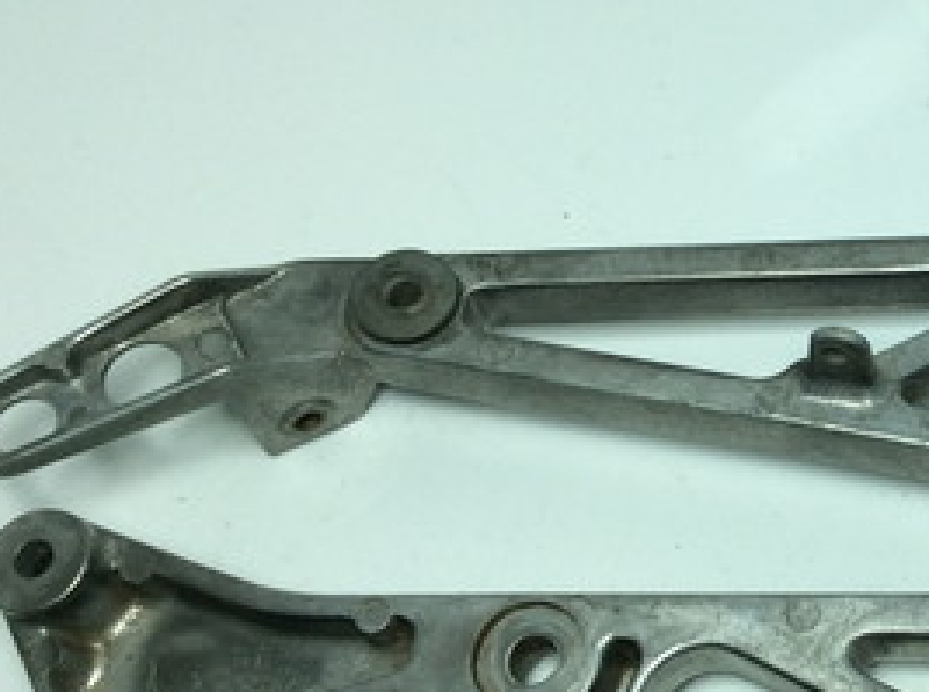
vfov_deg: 20.3
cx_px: 967
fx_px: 1928
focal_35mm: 72
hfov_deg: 25.5
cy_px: 438
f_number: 2.4
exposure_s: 1/489
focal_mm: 3.3
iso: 32
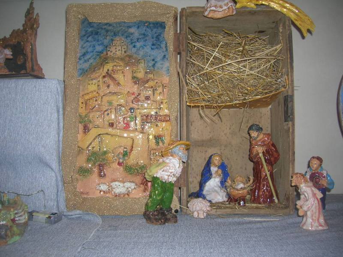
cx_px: 172
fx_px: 337
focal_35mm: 34
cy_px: 128
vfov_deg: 41.8
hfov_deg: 54.0
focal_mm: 5.7
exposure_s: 1/60.1
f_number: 2.9
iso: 50
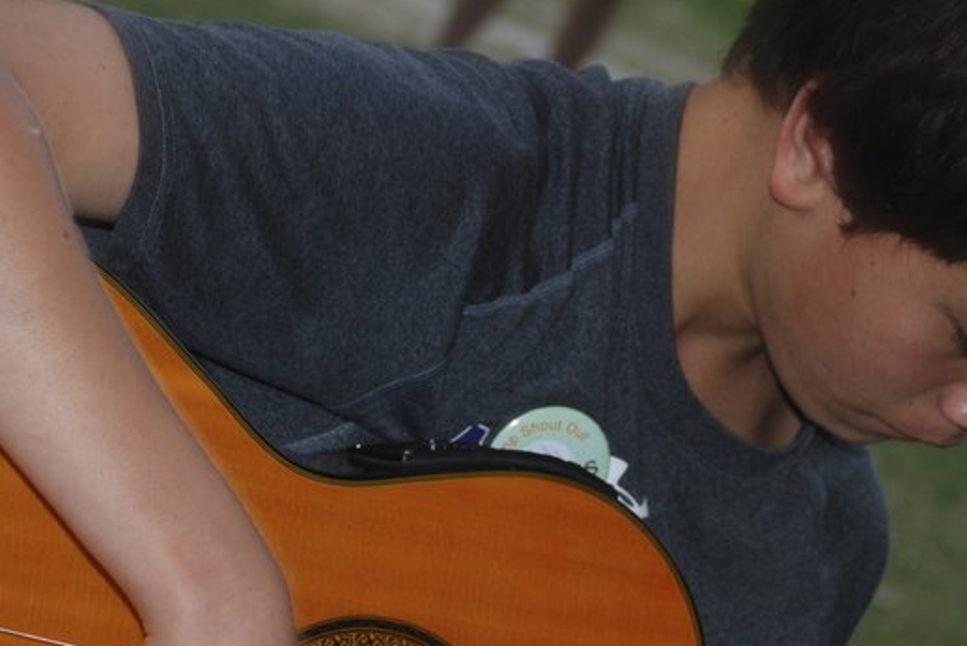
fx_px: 4945
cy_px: 582
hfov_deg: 11.2
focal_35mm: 184
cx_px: 431
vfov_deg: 7.5
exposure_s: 1/60
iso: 400
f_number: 5.3
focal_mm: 62
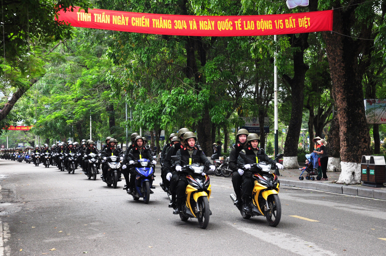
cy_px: 128
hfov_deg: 31.9
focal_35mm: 63
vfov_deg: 21.5
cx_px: 193
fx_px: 675
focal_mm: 42
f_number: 6.3
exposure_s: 1/500
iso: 500
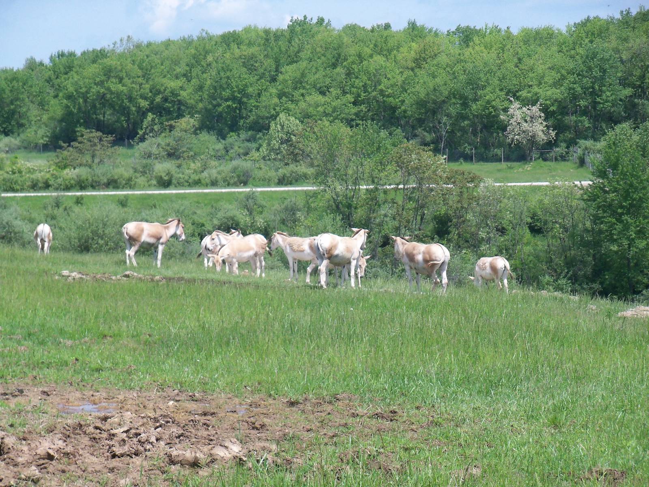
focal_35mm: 124
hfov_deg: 15.9
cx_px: 324
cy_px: 244
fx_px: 2325
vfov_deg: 12.0
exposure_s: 1/1250
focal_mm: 21.9
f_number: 4.2
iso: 200
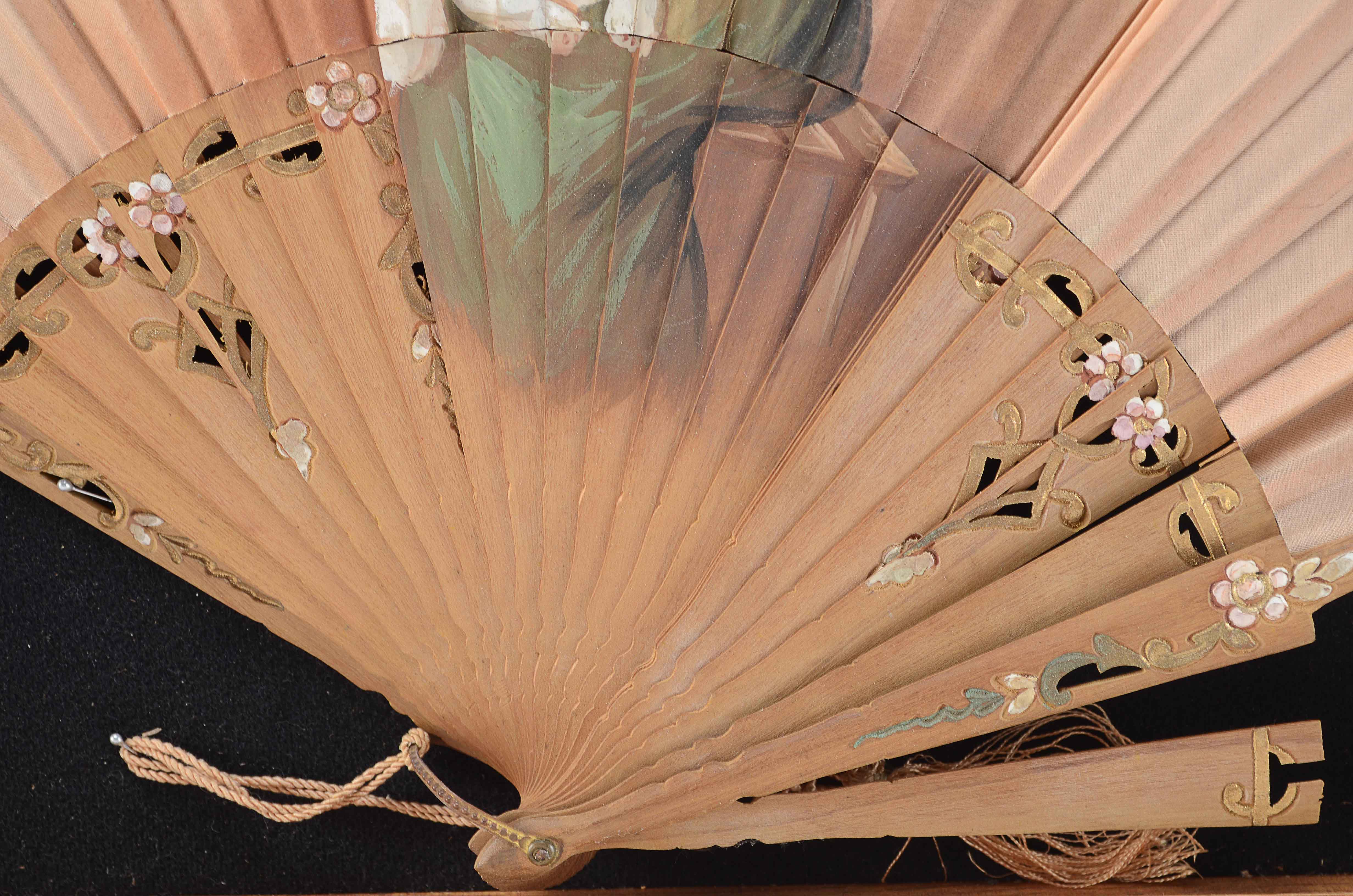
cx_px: 676
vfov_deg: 20.5
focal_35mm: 66
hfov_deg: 30.6
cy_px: 448
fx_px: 2475
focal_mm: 44
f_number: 8
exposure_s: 1/80
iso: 100
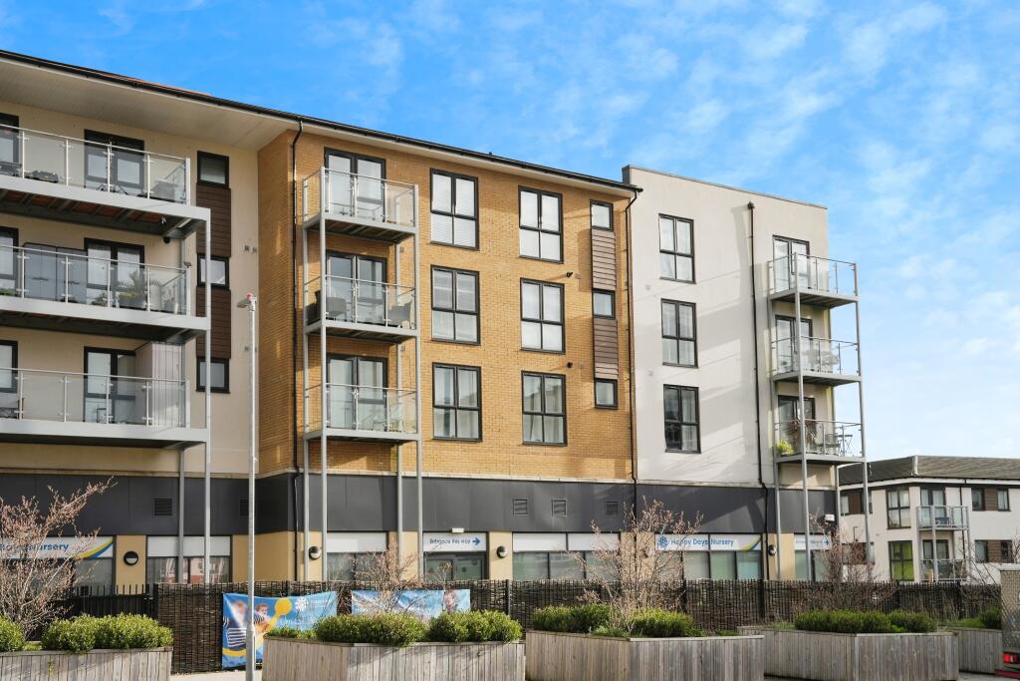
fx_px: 1190
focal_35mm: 42
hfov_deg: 46.4
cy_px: 340
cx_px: 510
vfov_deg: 31.9
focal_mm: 42
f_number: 6.3
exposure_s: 1/800
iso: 400
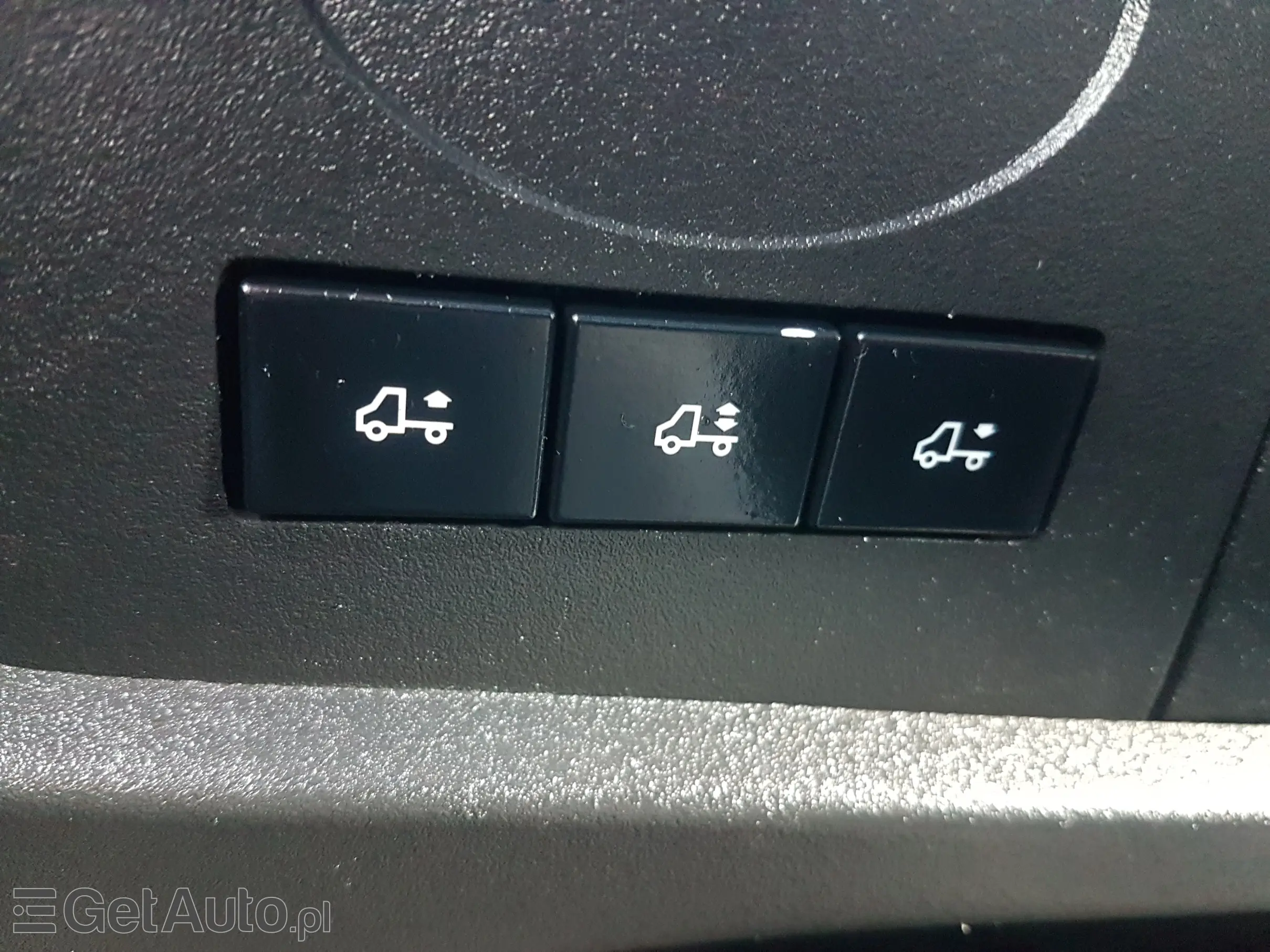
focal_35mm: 26
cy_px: 476
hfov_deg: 67.3
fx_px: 954
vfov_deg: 53.1
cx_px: 635
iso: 500
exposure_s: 1/10
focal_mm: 4.2
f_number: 1.7
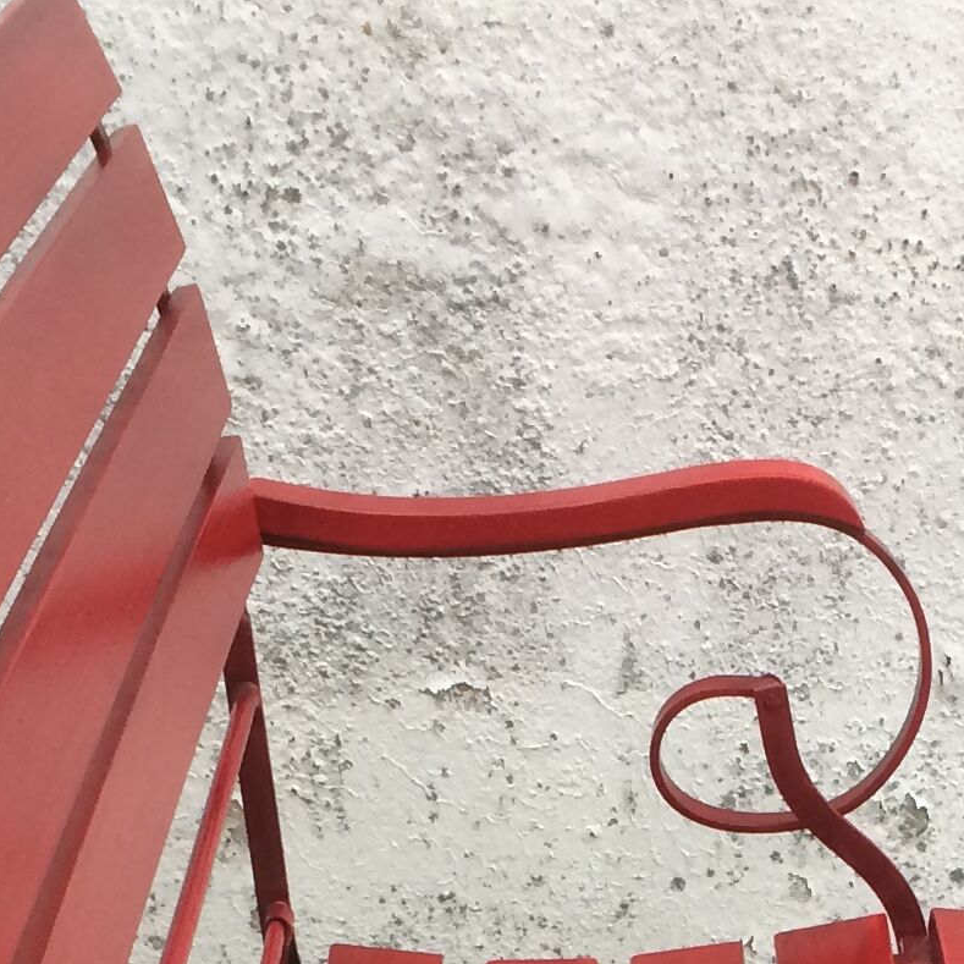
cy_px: 1454
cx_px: 602
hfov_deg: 16.4
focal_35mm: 106
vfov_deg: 15.2
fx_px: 3340
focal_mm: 4.15
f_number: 2.2
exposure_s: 1/33
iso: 40
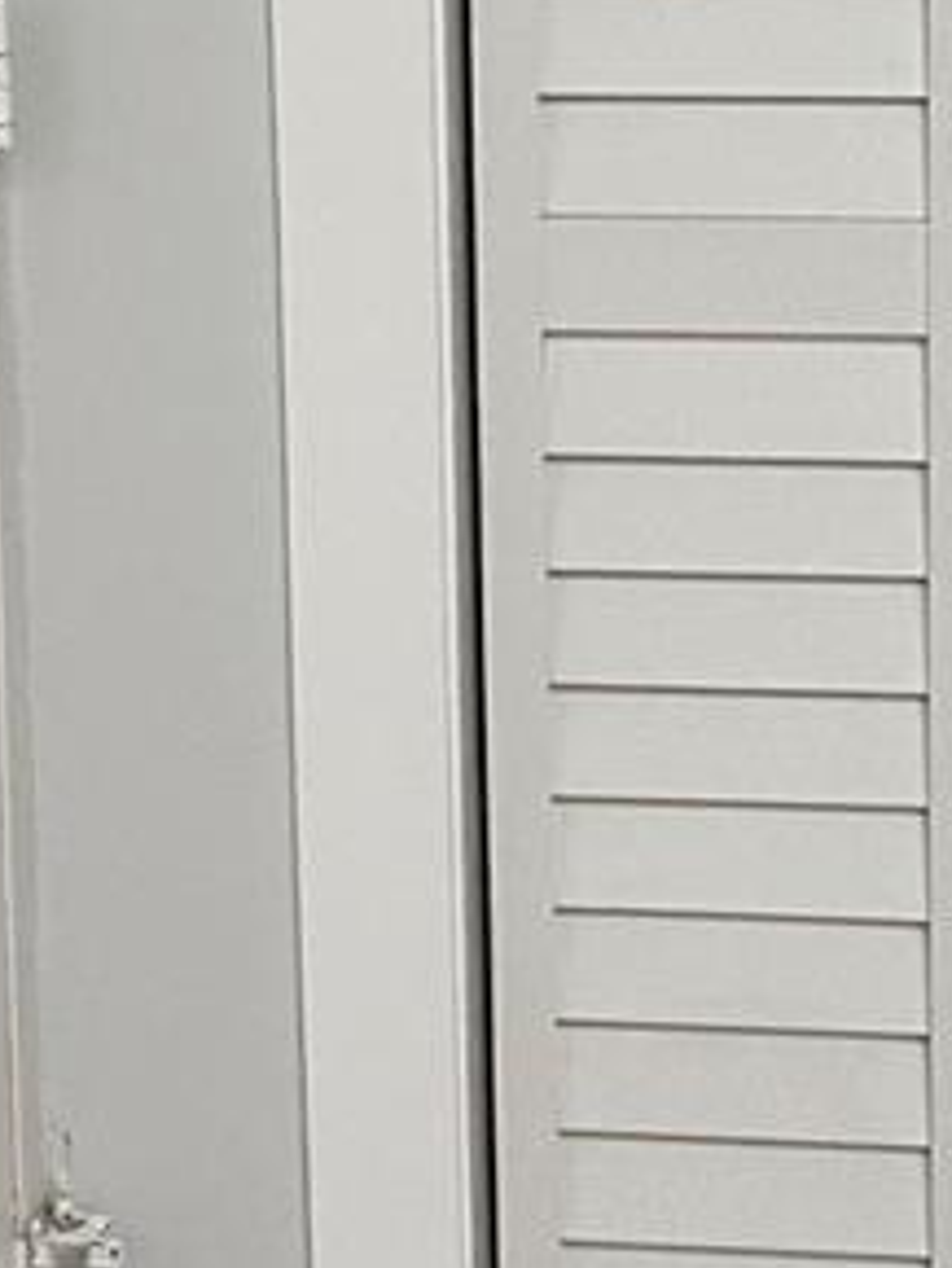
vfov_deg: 18.0
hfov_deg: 13.7
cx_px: 575
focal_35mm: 108
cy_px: 197
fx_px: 3957
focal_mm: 4.25
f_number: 1.8
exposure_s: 1/60
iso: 250
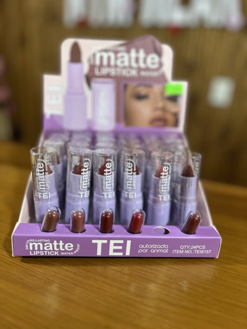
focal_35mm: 26
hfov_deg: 53.1
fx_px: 247
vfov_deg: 67.3
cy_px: 164
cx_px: 124
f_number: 1.6
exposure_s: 1/50
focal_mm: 5.1
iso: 160
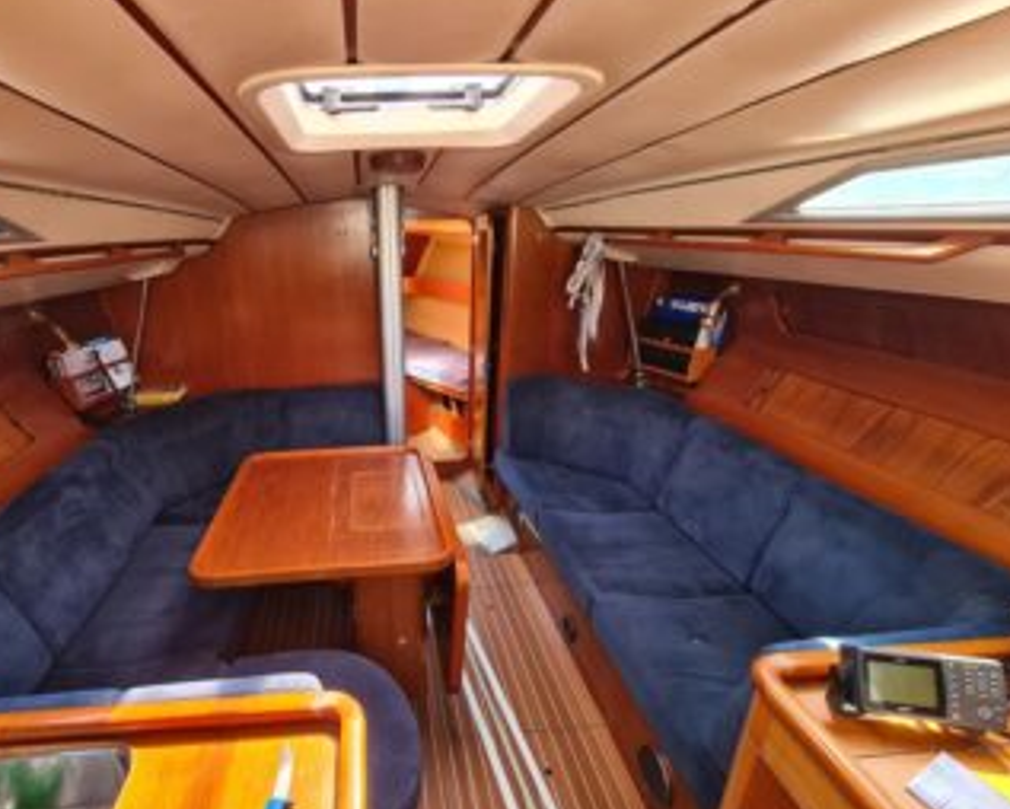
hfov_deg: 91.6
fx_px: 479
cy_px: 433
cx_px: 392
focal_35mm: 16
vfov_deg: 80.3
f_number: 2.2
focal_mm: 2.2
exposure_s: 1/50
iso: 125
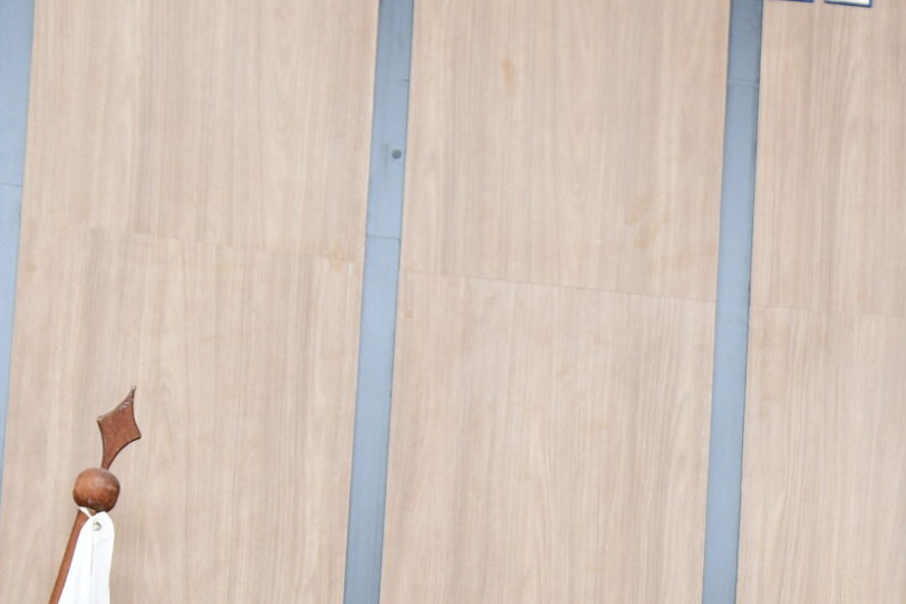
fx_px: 3095
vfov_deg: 10.7
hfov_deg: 15.3
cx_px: 1399
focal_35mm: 123
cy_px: 904
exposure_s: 1/160
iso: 560
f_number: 3.2
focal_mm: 26
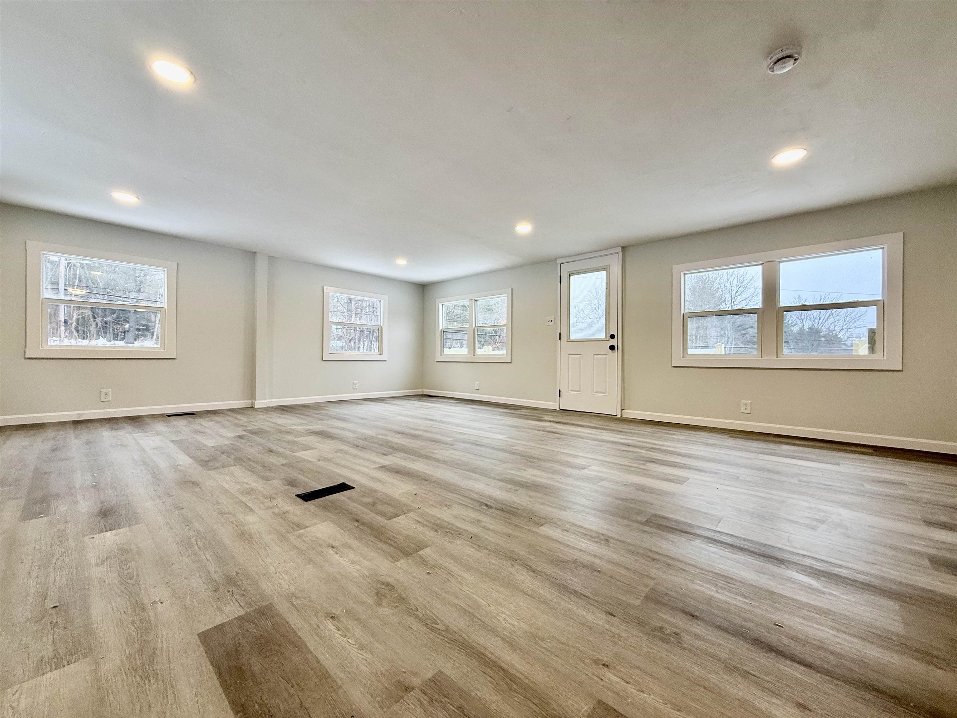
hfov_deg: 102.1
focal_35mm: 14
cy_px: 359
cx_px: 478
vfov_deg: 85.7
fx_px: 387
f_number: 2.2
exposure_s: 1/120
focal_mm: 2.22
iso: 125
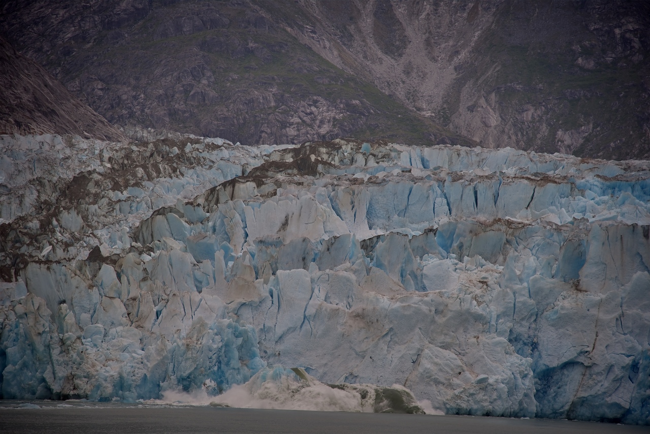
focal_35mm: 120
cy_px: 217
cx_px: 325
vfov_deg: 11.4
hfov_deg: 17.1
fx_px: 2167
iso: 125
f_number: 4
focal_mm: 120
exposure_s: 1/250
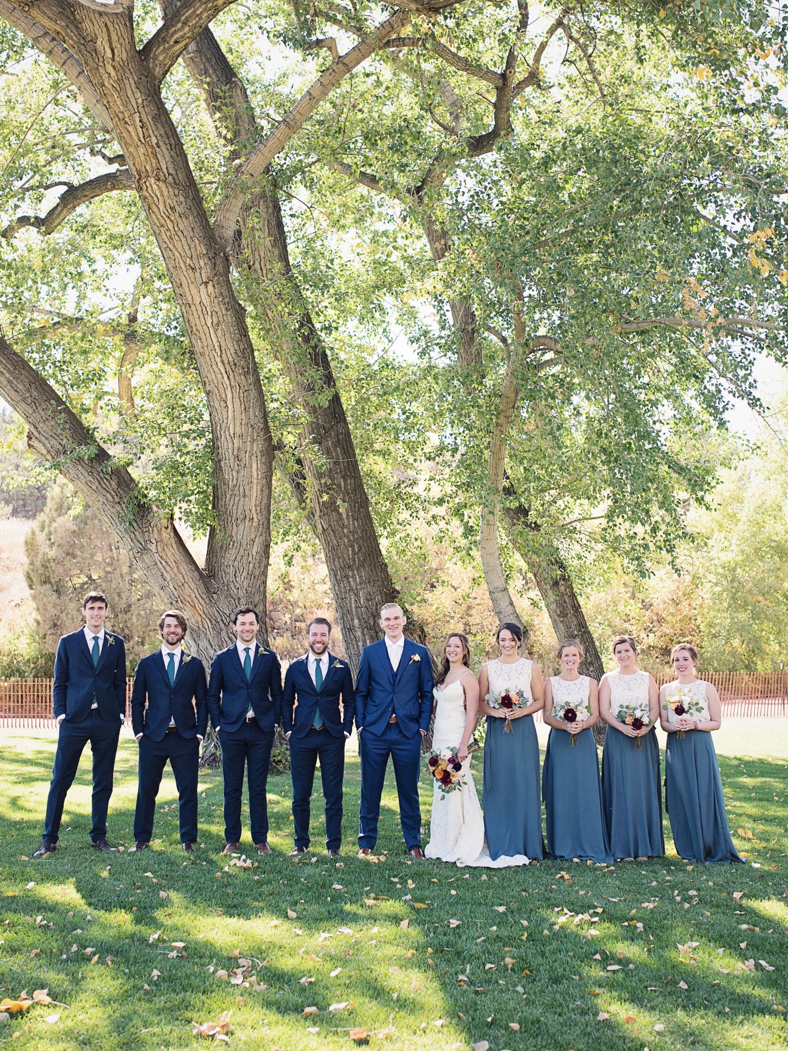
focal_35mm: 43
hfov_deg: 33.6
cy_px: 503
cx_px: 405
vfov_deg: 43.8
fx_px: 1305
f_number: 2.8
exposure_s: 1/400
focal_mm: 35
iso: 200
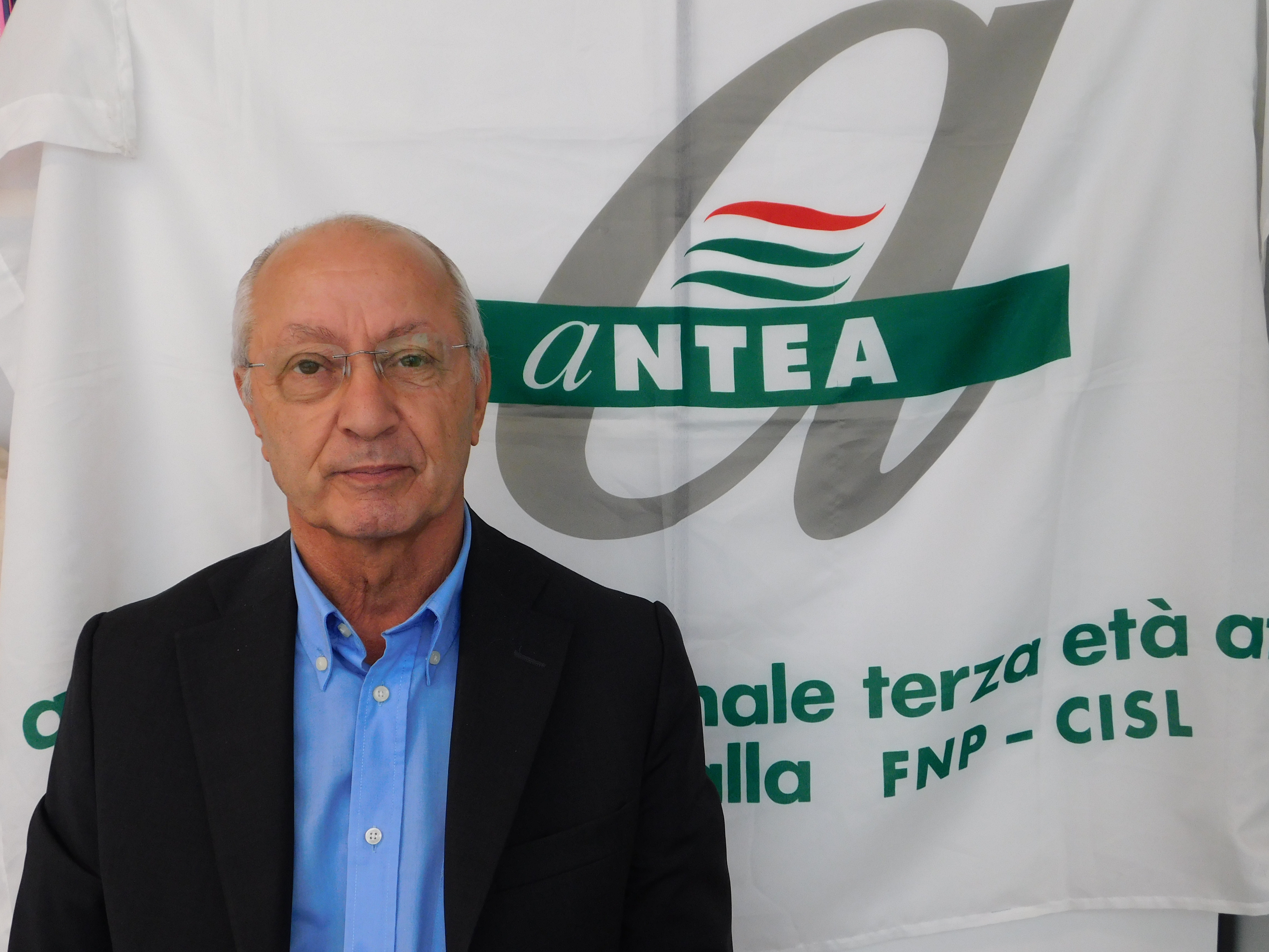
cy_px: 476
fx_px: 1320
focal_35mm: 36
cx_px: 634
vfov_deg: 39.7
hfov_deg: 51.4
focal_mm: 6.3
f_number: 3.5
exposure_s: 1/30
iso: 220
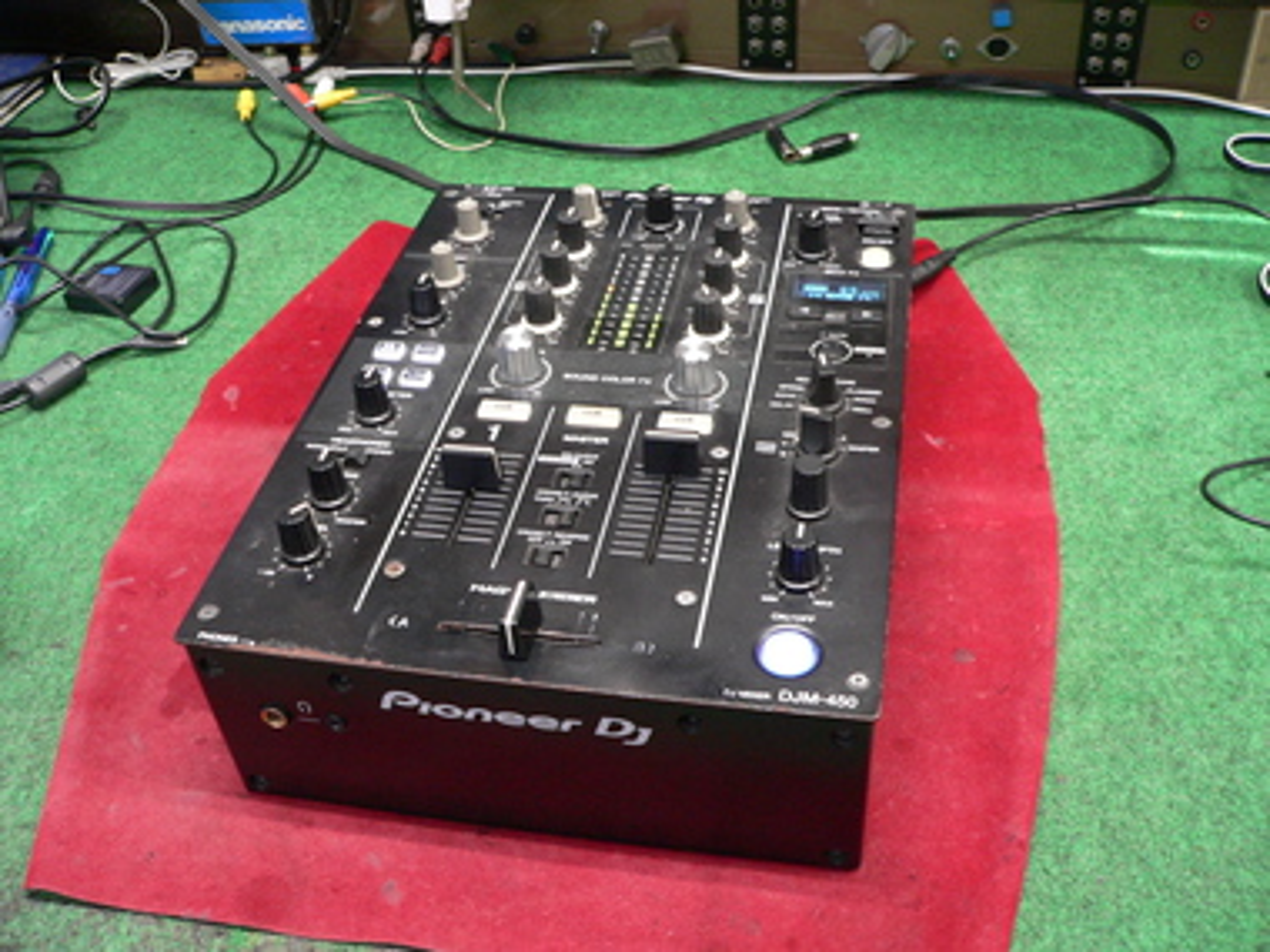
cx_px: 635
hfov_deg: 51.4
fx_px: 1321
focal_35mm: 36
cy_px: 476
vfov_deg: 39.7
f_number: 2.8
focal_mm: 6
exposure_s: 1/8
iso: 200
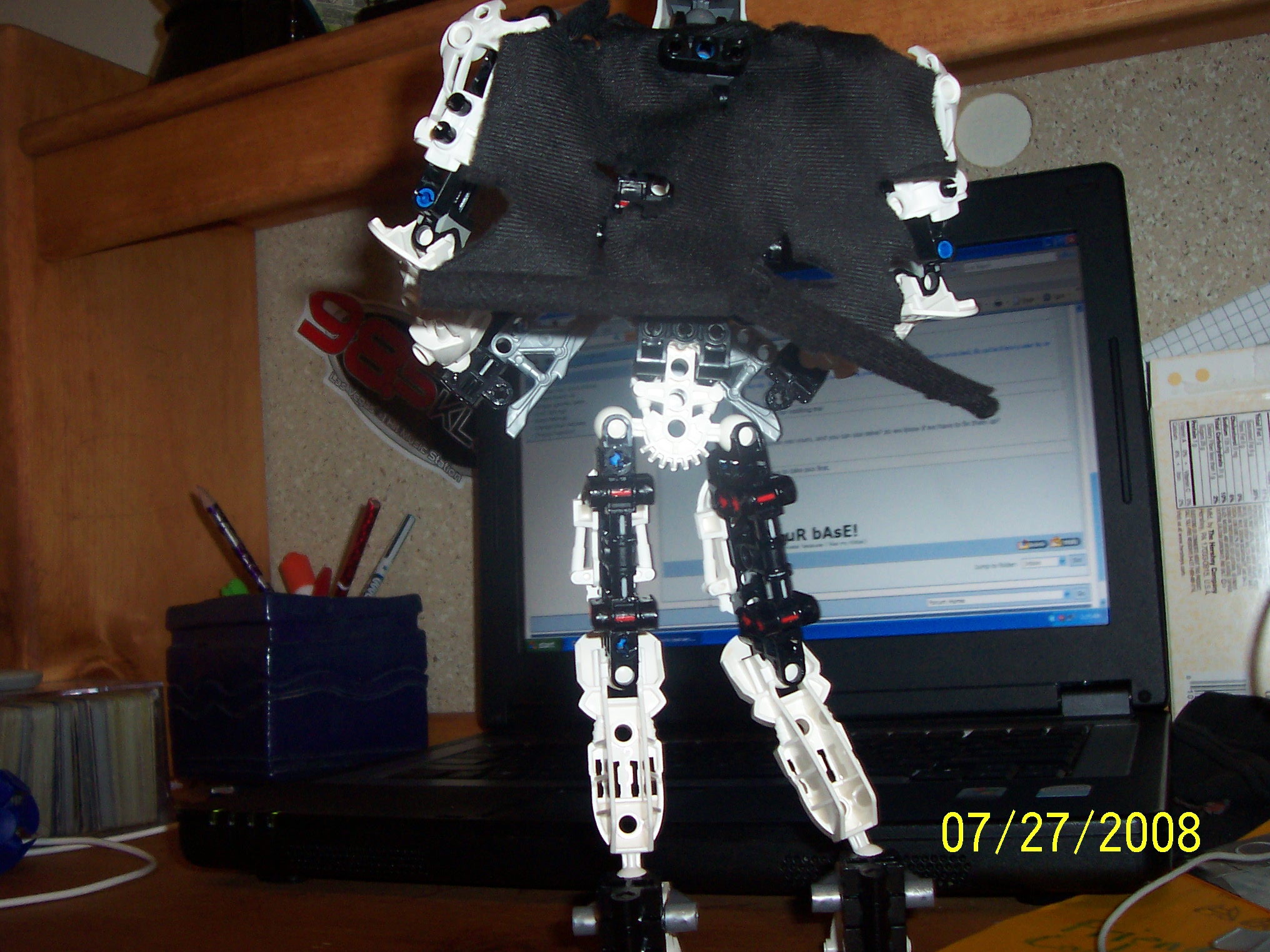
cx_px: 635
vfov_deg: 38.7
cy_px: 476
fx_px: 1357
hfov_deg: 50.1
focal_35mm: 37
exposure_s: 1/60
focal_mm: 5.6
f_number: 2.8
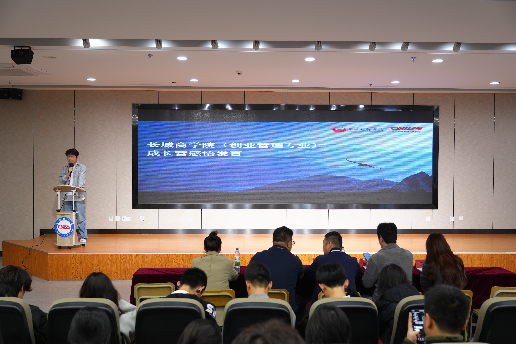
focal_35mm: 35
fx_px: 502
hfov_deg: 54.4
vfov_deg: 37.9
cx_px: 258
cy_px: 172
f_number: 4
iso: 1250
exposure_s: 1/125
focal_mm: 35
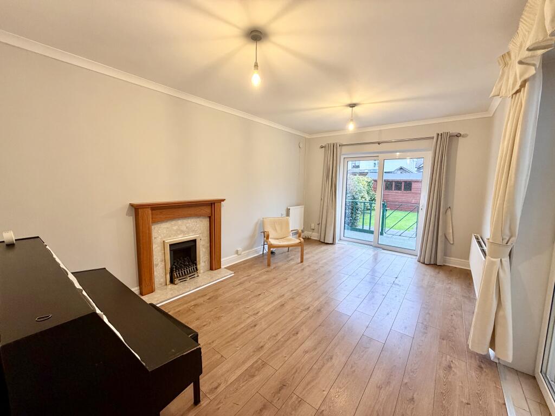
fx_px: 224
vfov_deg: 85.7
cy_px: 208
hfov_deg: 102.1
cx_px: 278
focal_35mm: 14
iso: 200
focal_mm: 2.22
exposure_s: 1/121
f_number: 2.2
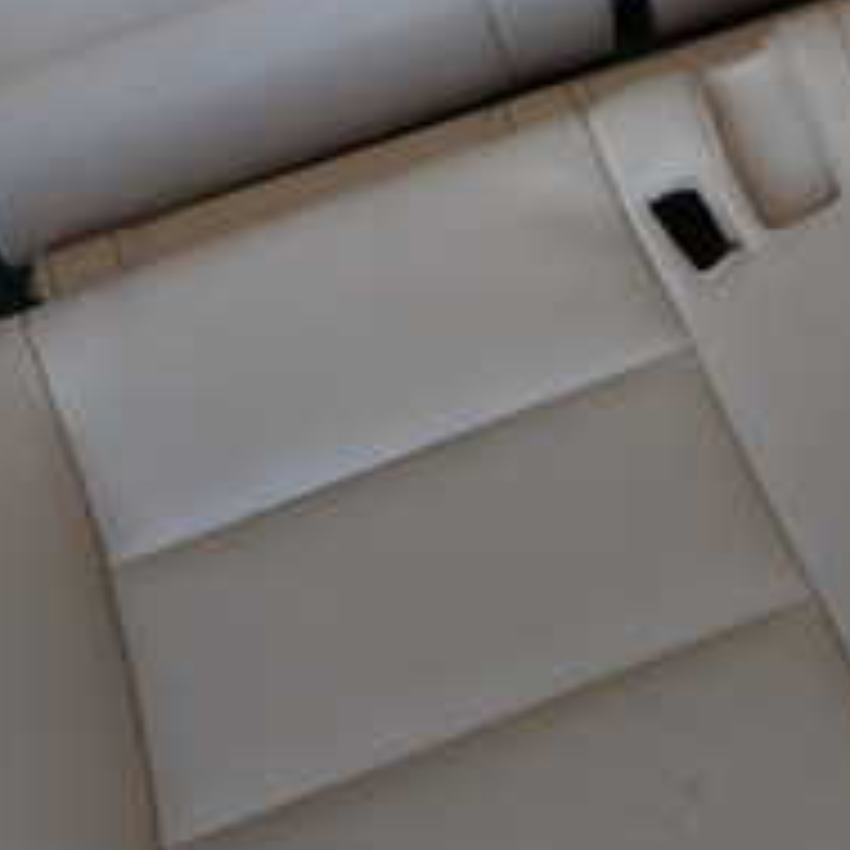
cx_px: 967
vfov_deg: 20.6
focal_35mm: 84
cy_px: 450
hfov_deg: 19.6
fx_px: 2334
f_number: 2.3
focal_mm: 5.4
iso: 125
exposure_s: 1/60
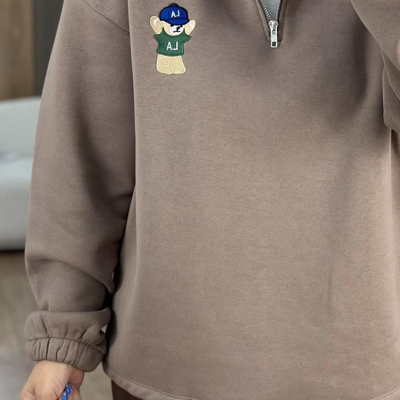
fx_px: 1137
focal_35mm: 87
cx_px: 240
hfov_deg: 19.9
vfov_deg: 19.9
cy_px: 216
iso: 64
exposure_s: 1/100
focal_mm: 6.86
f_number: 1.78
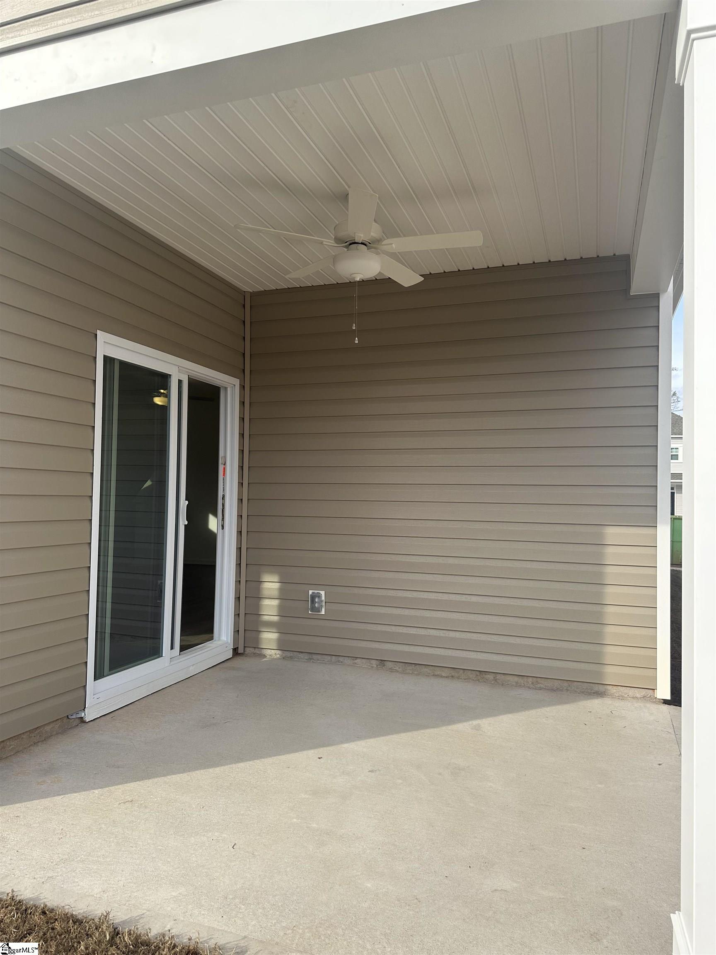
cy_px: 478
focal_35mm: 24
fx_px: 662
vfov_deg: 71.6
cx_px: 358
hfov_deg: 56.8
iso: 80
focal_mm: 6.86
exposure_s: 1/1562
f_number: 1.78
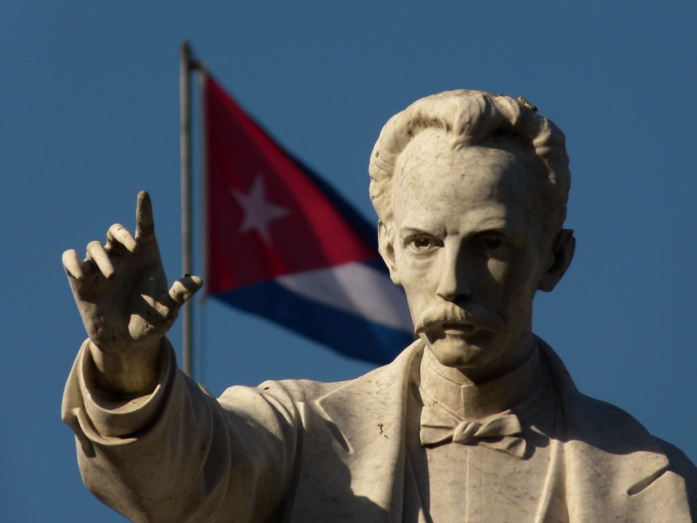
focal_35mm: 733
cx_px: 348
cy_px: 262
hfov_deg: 2.7
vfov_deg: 2.0
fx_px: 14759
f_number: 5.2
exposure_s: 1/800
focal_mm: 108
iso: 100
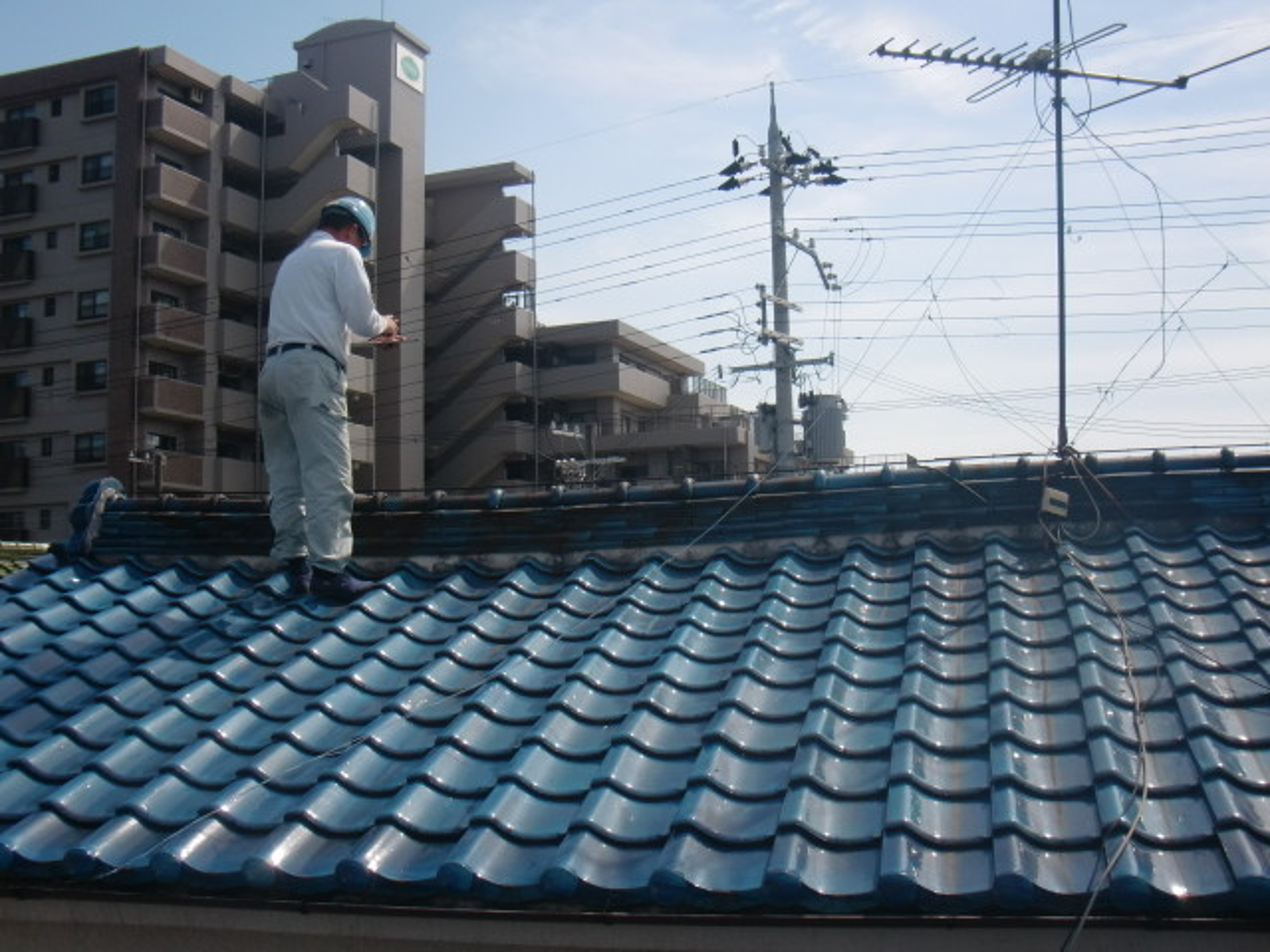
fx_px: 1394
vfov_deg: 37.7
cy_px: 476
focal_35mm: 38
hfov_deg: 49.0
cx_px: 635
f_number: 3.9
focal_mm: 6.66
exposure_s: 1/800
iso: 64
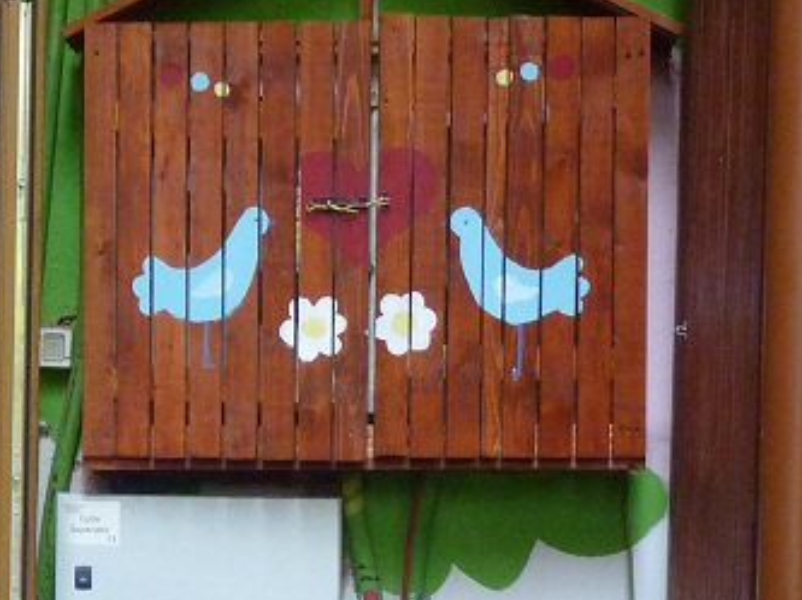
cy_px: 735
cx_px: 60
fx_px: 3842
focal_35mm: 166
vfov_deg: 8.8
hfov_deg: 11.8
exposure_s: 1/60
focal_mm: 8.2
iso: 320
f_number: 3.2
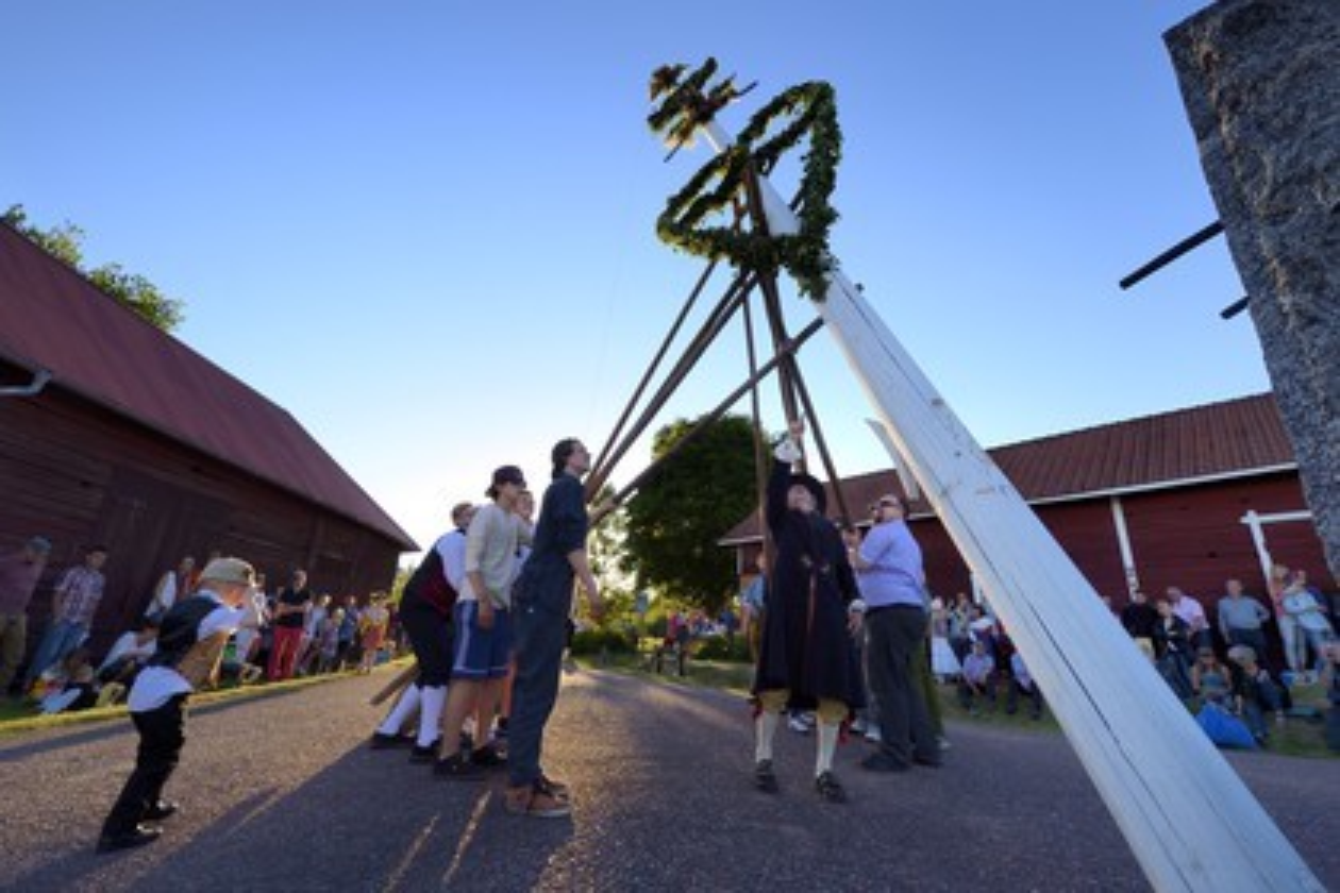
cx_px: 670
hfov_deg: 104.3
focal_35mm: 14
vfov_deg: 81.2
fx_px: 521
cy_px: 446
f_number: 10
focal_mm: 14
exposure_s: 1/160
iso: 200
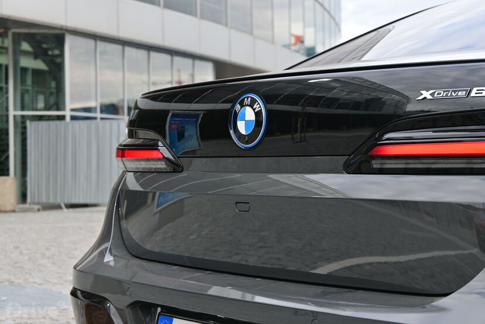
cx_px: 242
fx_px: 1010
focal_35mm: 75
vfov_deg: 18.2
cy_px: 162
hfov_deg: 27.0
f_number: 6.3
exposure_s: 1/125
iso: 100
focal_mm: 50
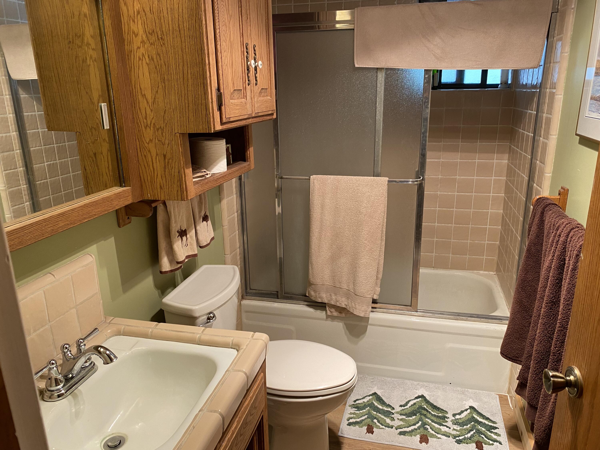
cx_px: 300
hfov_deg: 67.3
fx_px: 451
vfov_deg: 53.1
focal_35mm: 26
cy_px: 225
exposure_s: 1/60
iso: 80
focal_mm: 4.25
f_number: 1.8
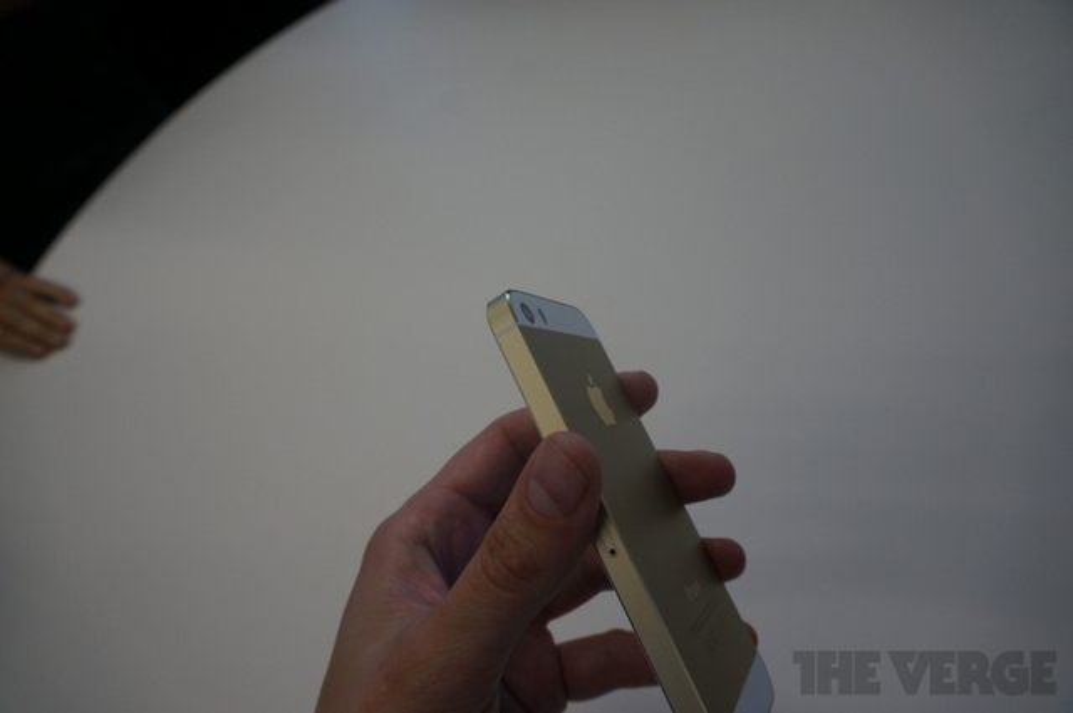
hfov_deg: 73.8
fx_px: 714
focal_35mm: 24
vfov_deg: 53.0
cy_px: 356
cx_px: 536
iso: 250
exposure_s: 1/60
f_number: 6.3
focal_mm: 16
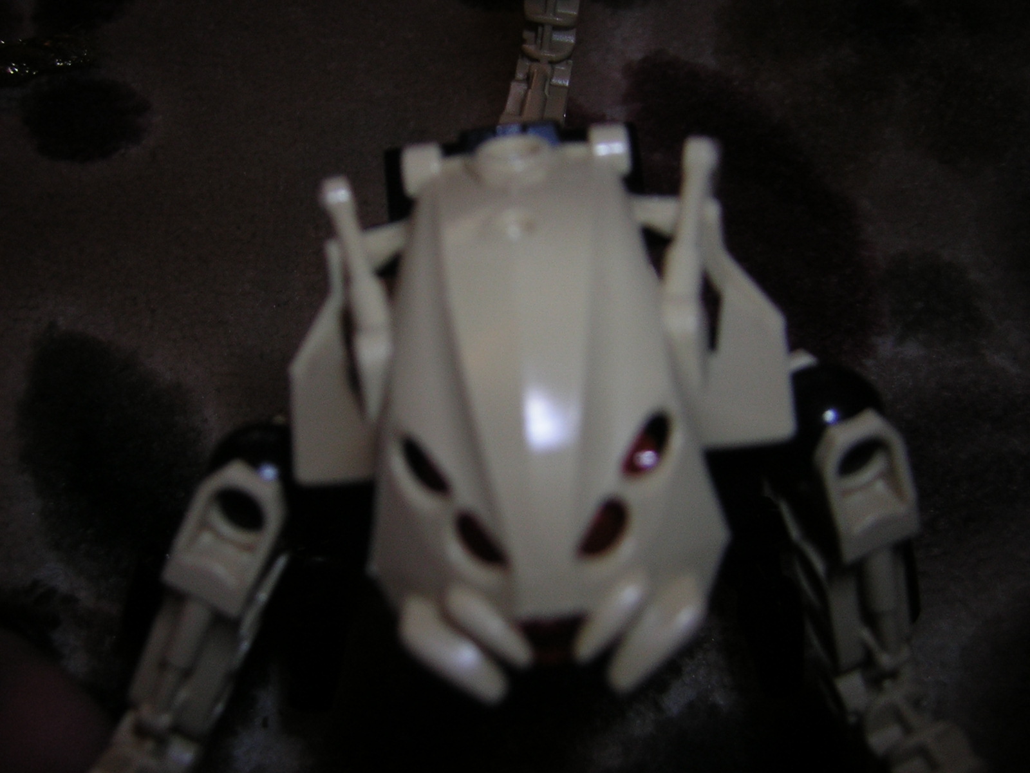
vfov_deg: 39.7
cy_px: 386
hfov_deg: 51.4
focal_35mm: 36
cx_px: 515
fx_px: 1071
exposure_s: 1/60.1
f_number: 2.6
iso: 50
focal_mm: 4.7
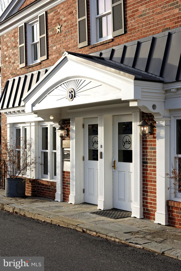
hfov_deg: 26.0
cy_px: 136
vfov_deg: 38.2
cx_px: 90
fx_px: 392
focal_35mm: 52
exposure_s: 1/160
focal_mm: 52
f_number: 11
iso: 320
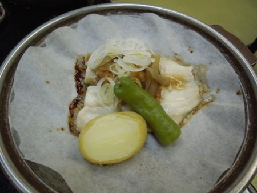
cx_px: 128
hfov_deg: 69.4
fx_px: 186
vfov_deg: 54.9
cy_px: 96
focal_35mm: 25
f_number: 3.3
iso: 220
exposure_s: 1/30
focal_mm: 4.5
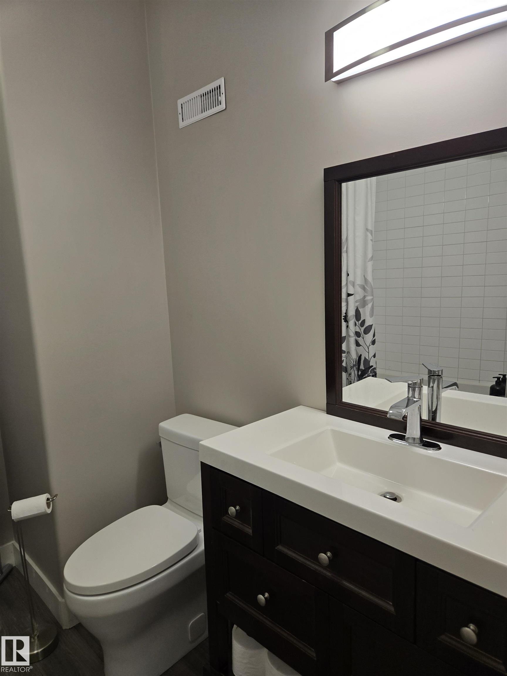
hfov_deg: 58.9
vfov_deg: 73.9
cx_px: 254
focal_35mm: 23
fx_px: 449
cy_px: 338
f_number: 1.8
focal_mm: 5.4
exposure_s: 1/120
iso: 100
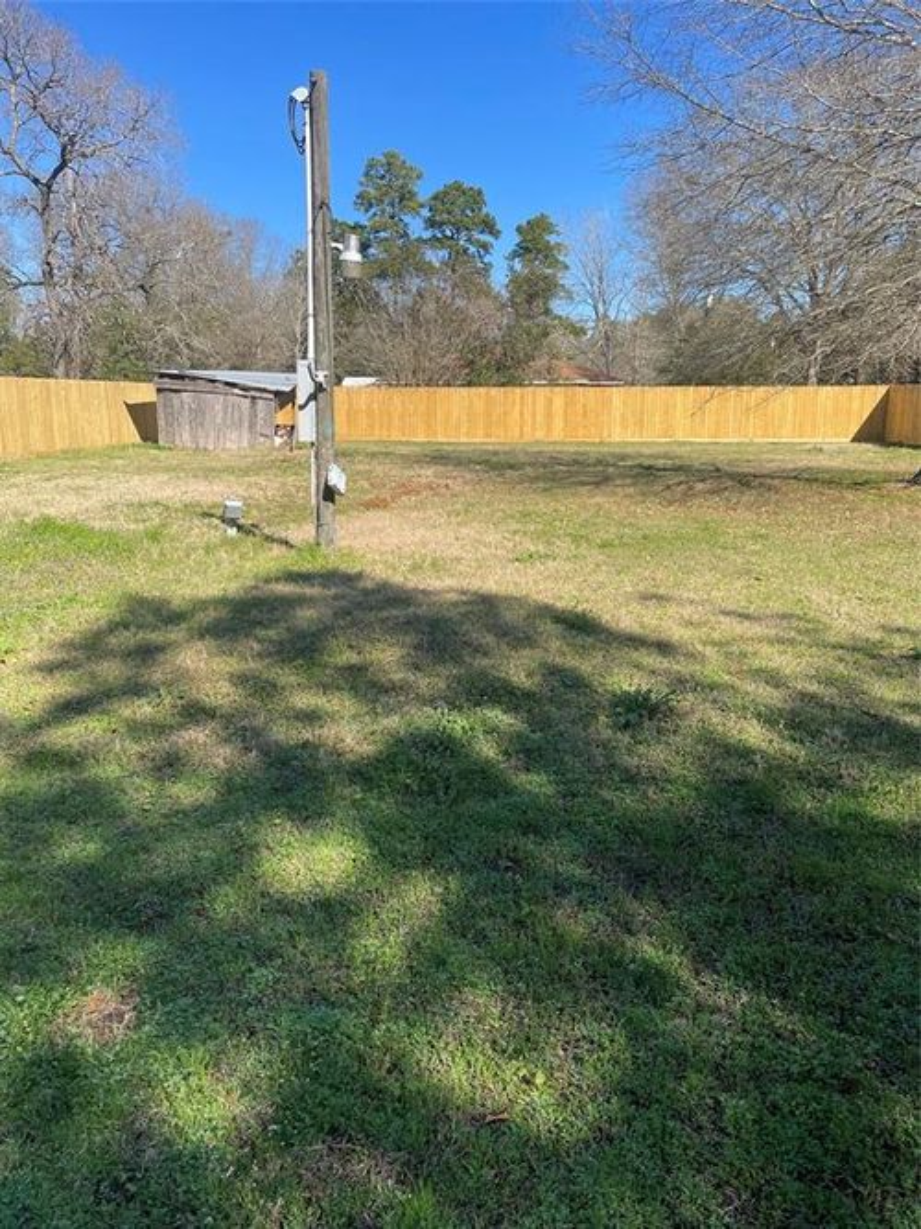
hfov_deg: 53.0
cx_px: 460
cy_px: 614
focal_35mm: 26
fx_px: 923
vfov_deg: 67.3
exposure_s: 1/2174
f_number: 1.6
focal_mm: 4.2
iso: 32
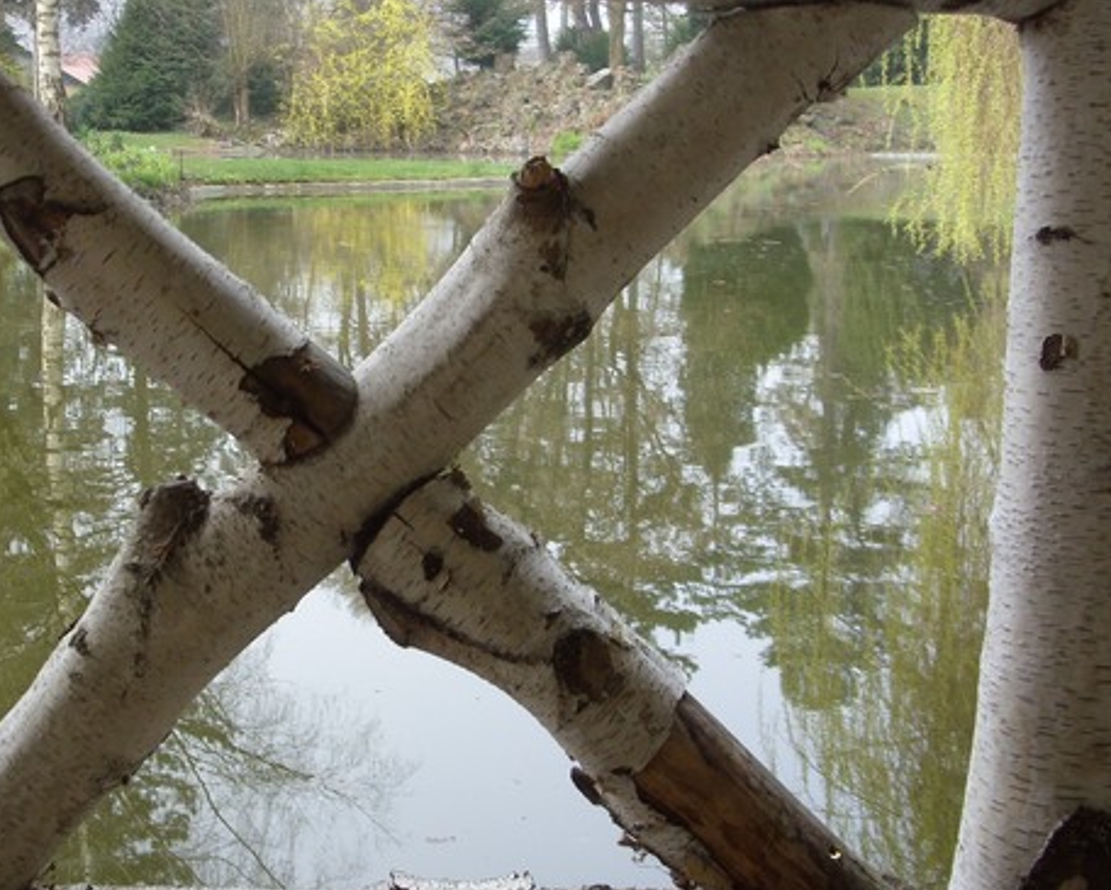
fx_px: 2006
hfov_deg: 30.7
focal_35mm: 61
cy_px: 488
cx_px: 353
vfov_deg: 25.0
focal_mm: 6.3
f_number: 2.8
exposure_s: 1/250
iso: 50
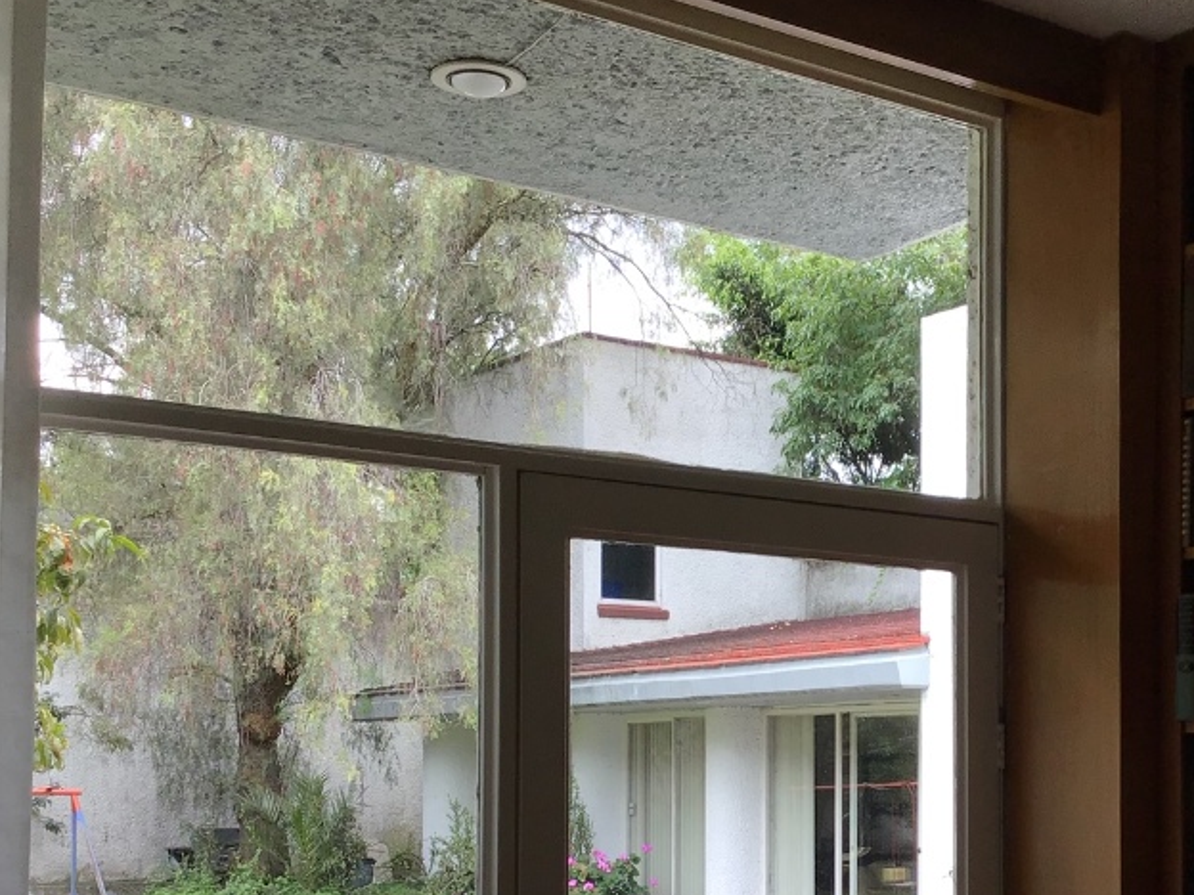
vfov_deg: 27.0
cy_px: 708
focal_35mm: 53
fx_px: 1828
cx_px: 851
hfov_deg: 35.6
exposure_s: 1/151
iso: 25
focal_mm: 3.3
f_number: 2.4
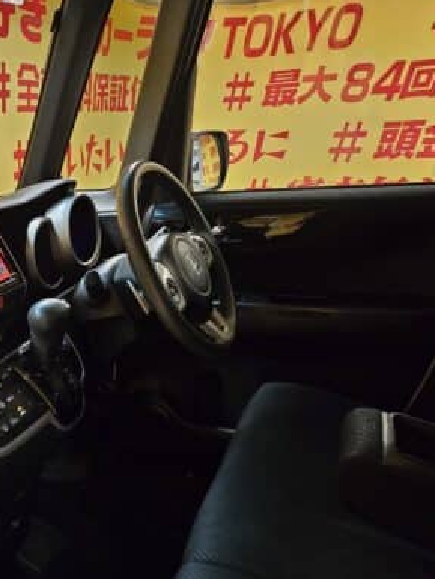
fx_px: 452
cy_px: 374
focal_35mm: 27
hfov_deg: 49.4
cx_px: 110
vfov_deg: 64.0
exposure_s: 1/50
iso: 400
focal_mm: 2.2
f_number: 2.2
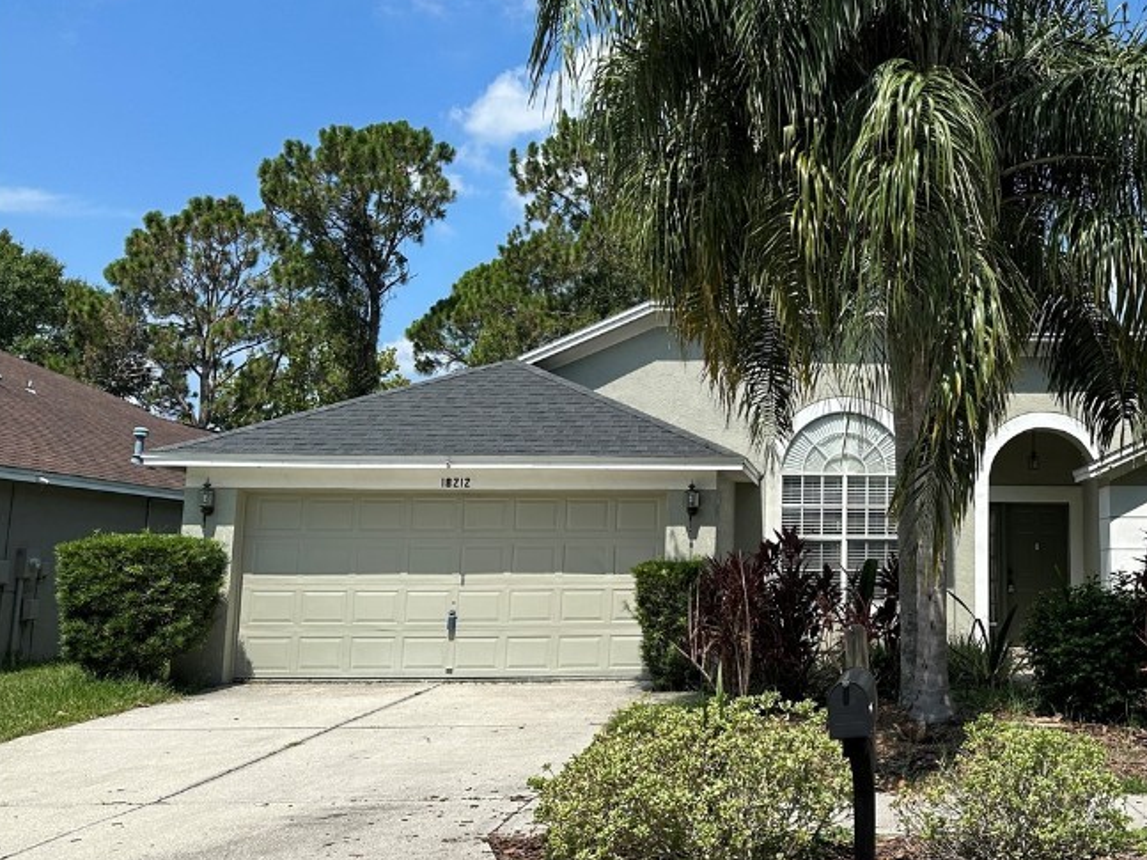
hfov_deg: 46.8
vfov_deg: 37.7
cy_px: 397
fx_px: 1259
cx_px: 892
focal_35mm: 38
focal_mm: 6.86
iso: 80
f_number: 1.78
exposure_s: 1/4016
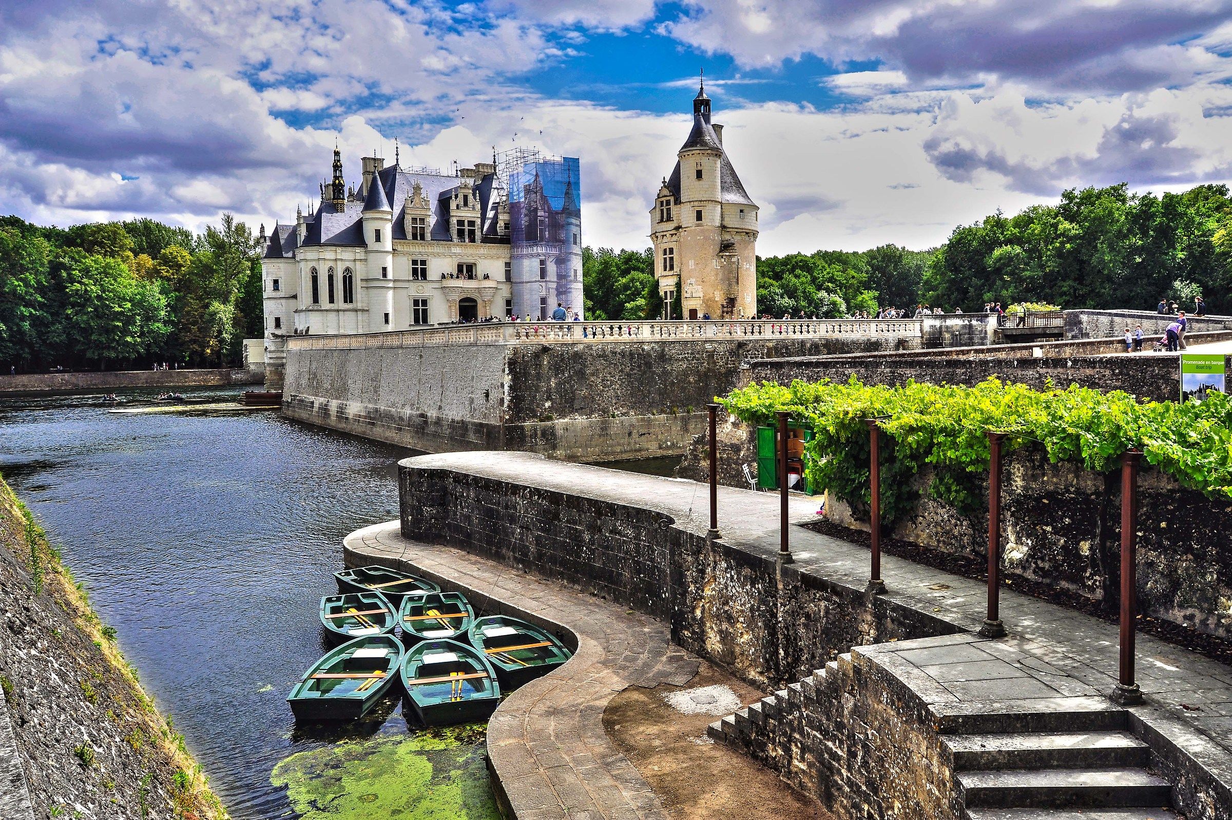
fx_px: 1026
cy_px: 410
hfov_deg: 62.0
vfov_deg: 43.5
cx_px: 616
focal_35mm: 30
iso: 320
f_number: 16
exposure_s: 1/125
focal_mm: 30
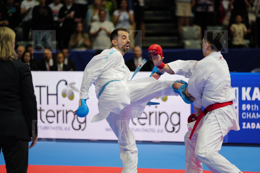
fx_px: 1255
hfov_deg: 11.8
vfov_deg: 7.9
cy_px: 86
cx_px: 130
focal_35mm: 174
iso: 1600
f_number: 2.8
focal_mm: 174
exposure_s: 1/1000
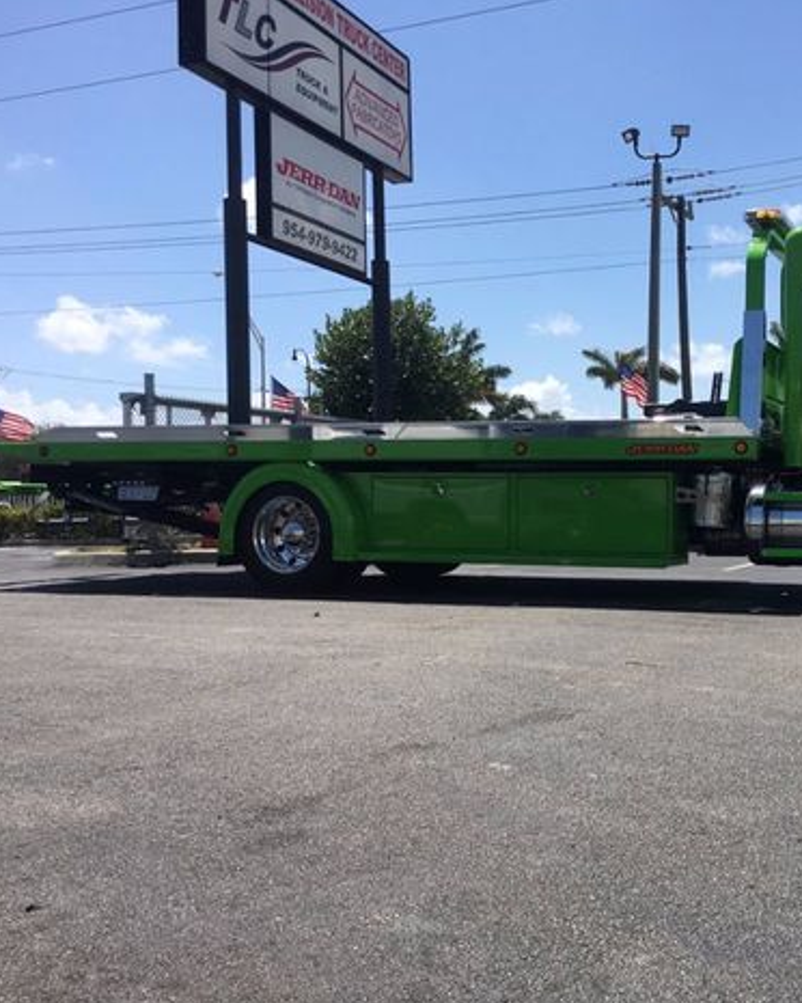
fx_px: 1157
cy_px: 498
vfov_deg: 46.8
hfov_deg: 37.2
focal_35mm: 39
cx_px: 608
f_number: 2.2
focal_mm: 4.15
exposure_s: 1/1748
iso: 25
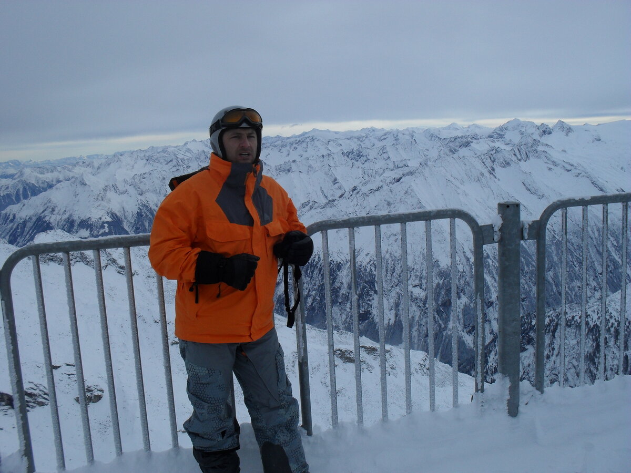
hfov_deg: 52.6
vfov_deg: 40.7
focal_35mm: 35
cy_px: 236
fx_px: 638
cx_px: 316
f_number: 8.4
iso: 100
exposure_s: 1/180
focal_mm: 6.3
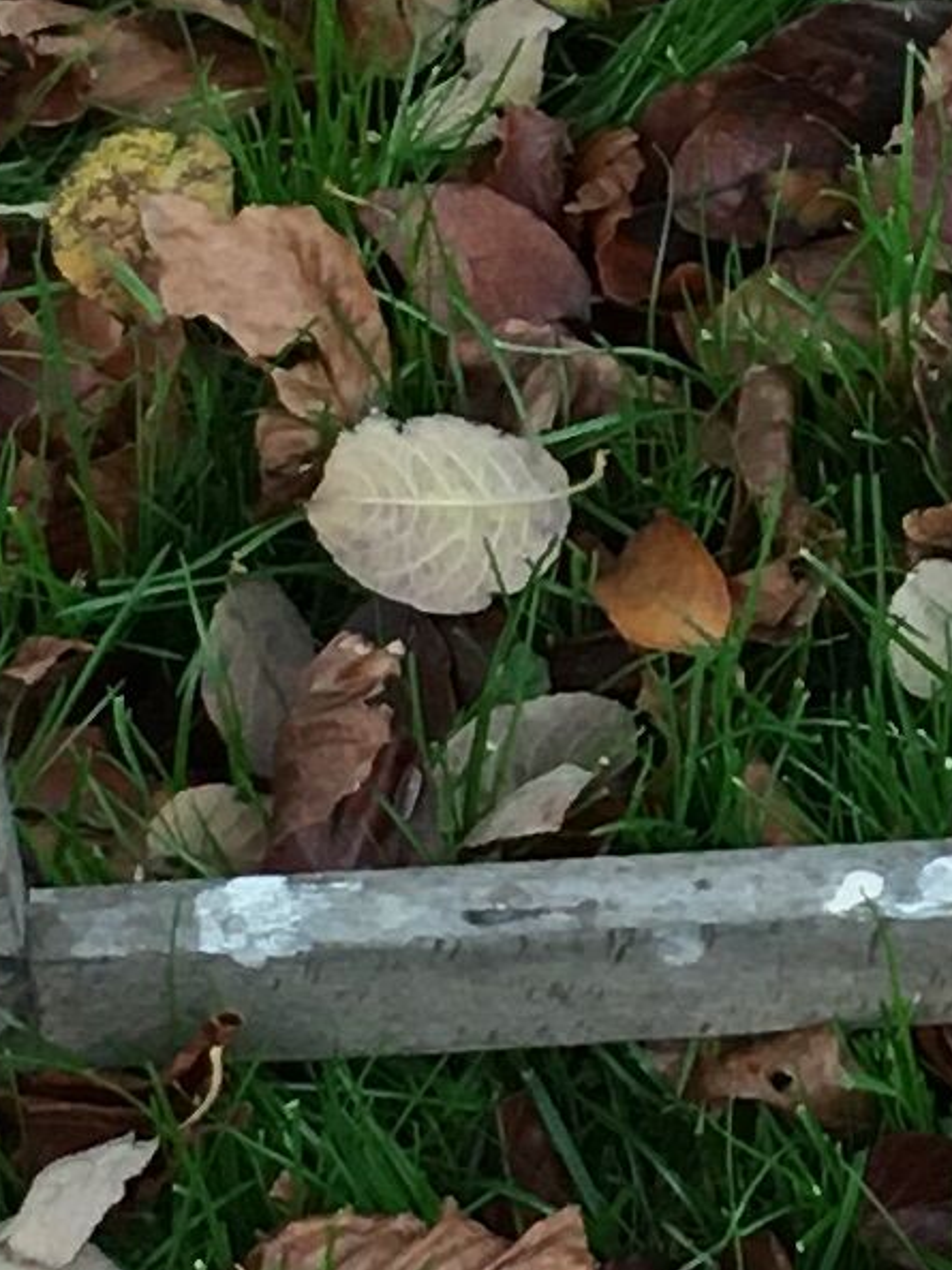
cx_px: 1080
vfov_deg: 10.0
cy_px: 483
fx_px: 7229
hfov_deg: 7.5
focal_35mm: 197
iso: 50
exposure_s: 1/33
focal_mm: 4.15
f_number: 2.2
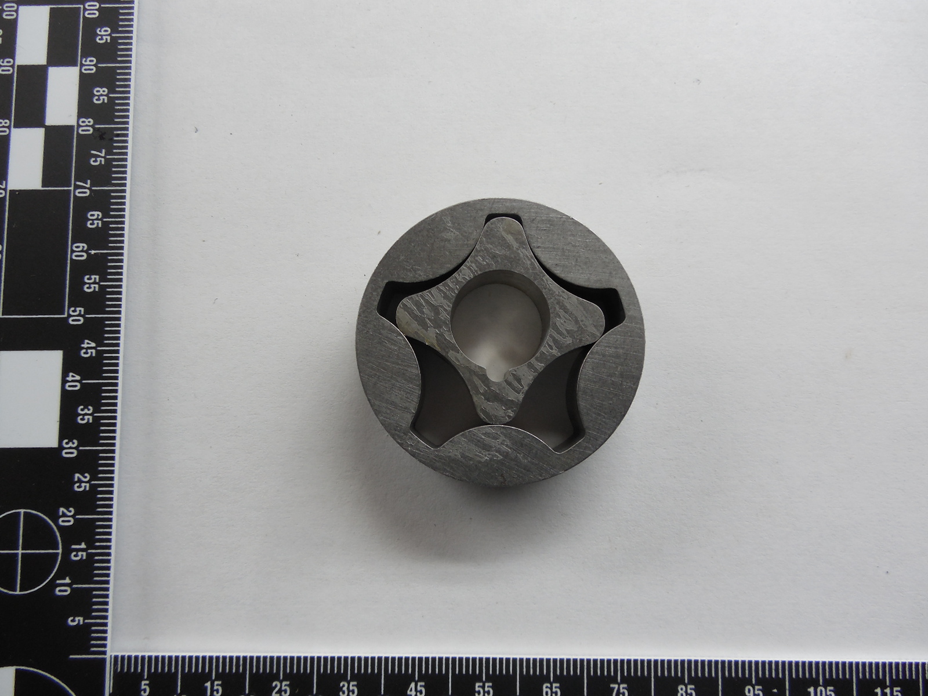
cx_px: 464
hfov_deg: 69.4
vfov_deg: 54.9
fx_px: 670
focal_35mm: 25
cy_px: 348
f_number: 3.3
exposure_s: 1/30
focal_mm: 4.5
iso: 140
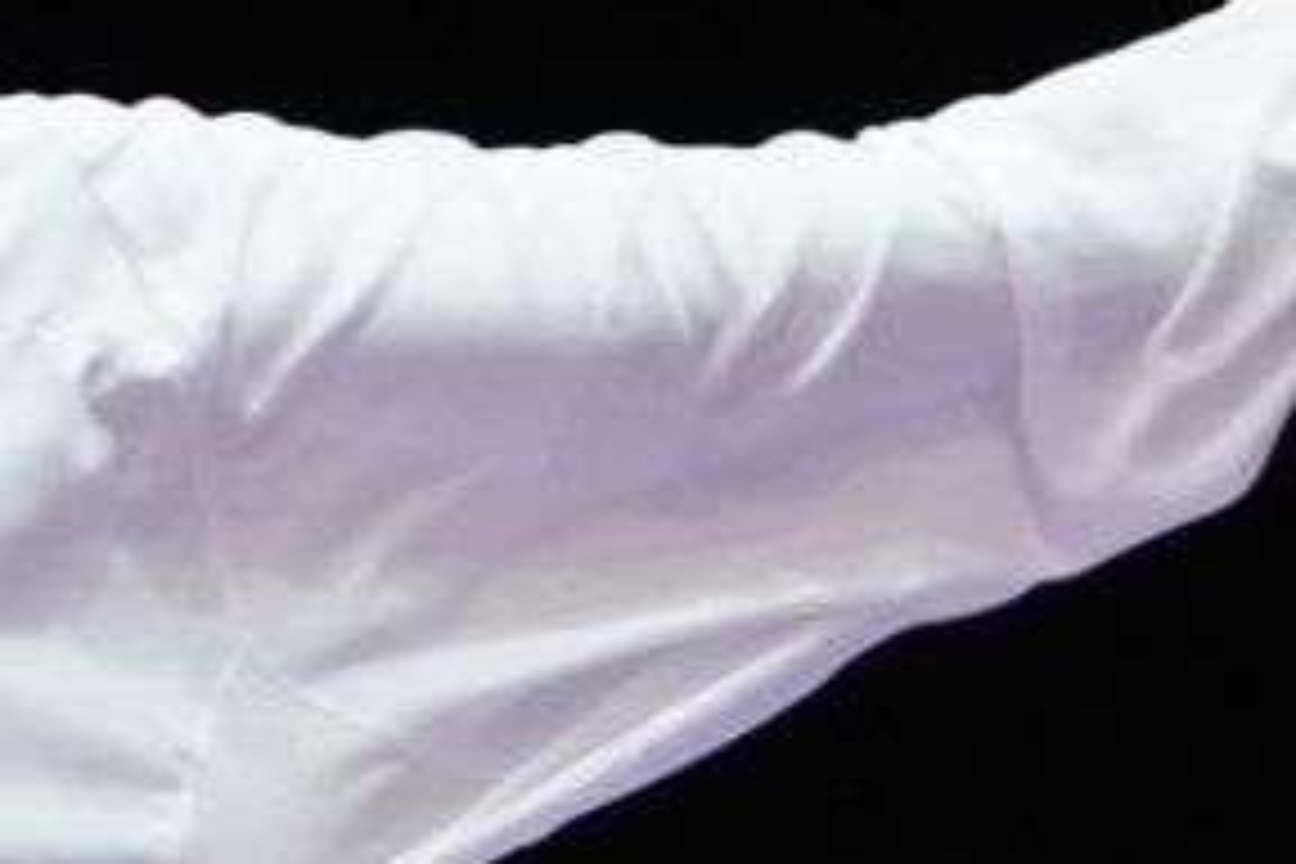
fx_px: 37365
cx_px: 810
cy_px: 850
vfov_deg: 1.3
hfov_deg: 2.0
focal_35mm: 1038
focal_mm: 111
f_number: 2.8
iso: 3200
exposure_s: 1/1000
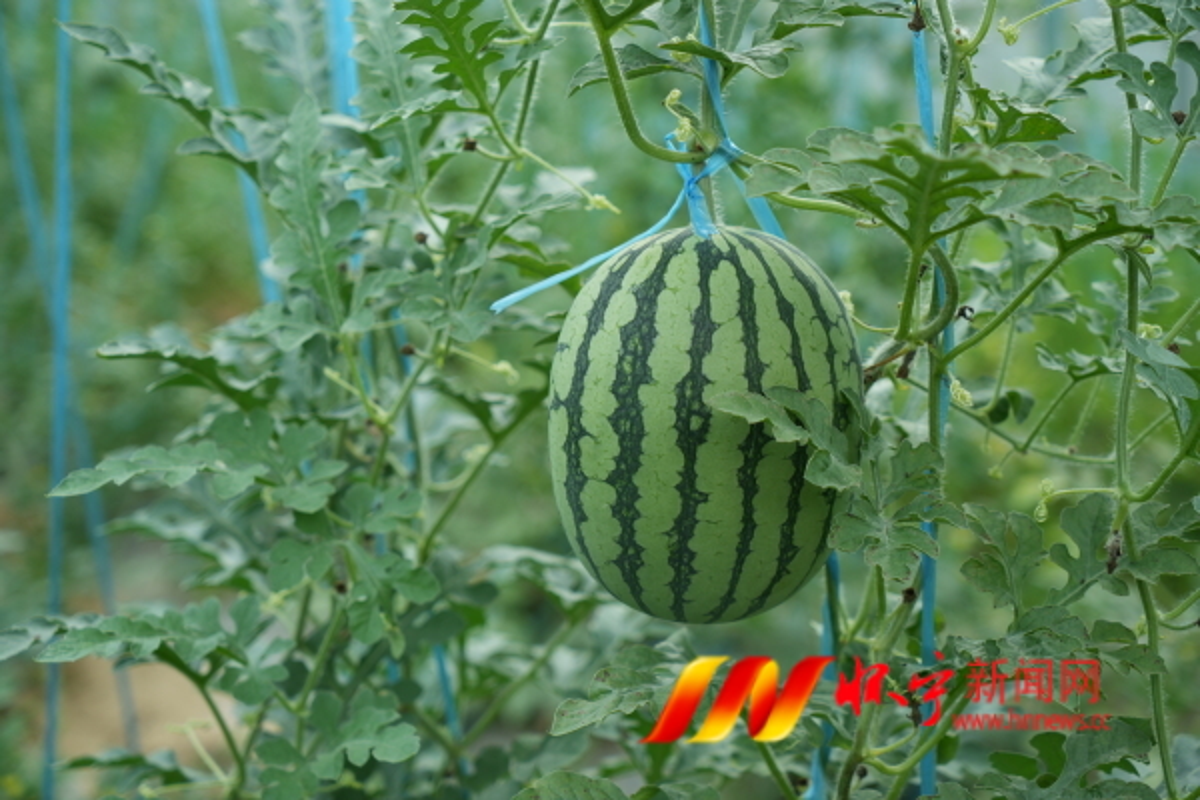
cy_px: 400
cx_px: 600
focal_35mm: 70
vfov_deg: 19.5
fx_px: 2333
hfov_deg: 28.8
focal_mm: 70
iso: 100
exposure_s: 1/125
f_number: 5
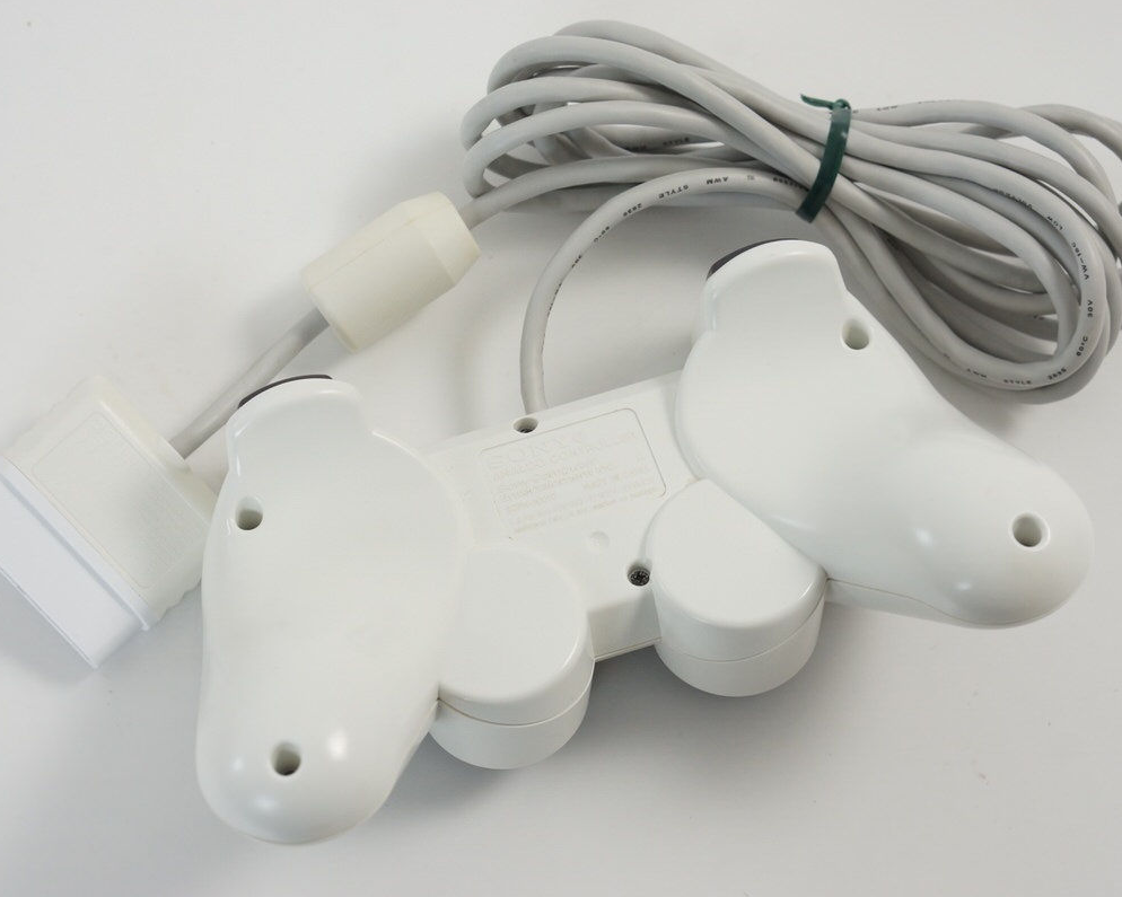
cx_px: 554
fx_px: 2822
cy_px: 447
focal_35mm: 85
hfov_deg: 22.5
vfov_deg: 18.1
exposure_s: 1/80
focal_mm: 50
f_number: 6.3
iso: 640
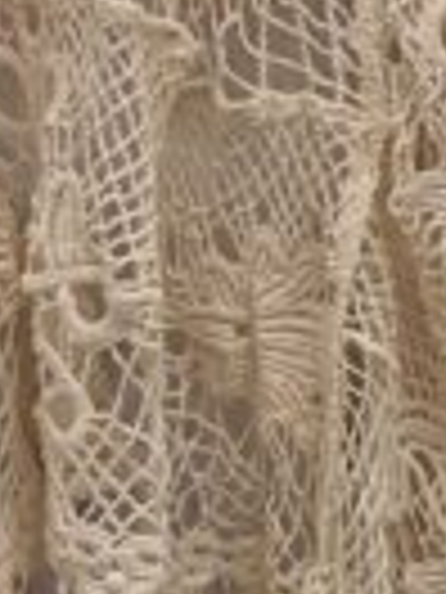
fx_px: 2388
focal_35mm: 139
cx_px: 140
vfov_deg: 14.0
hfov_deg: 10.7
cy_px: 22
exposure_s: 1/50
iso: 250
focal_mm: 5.54
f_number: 1.8
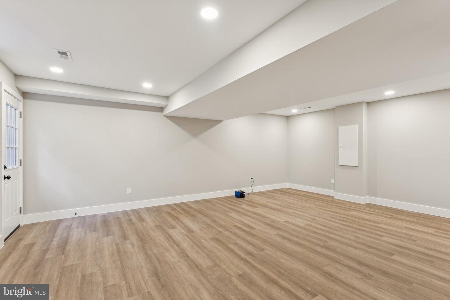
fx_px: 208
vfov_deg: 71.8
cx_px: 225
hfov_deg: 94.6
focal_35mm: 17
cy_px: 150
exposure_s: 1/5
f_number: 9
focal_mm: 16.6
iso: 250
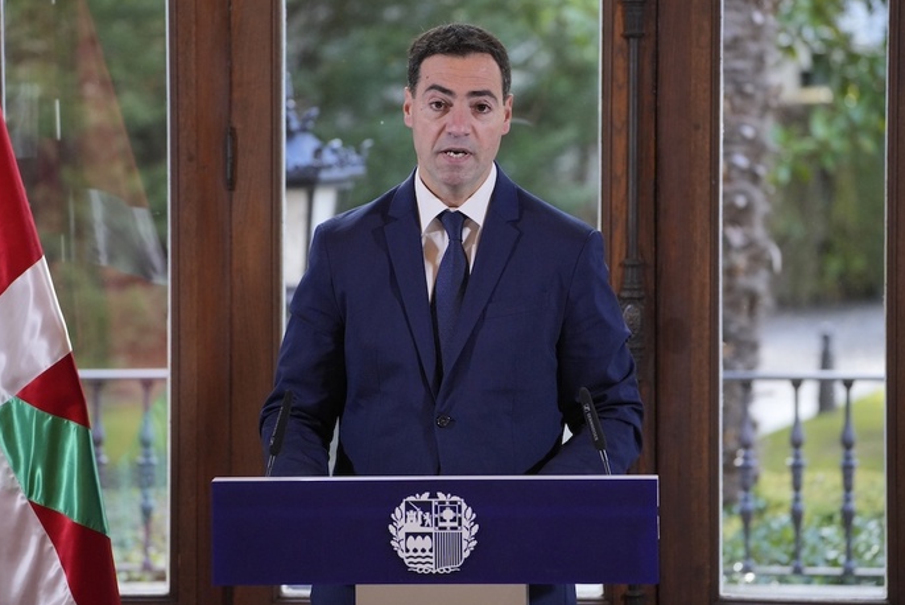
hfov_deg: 12.4
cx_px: 442
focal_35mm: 165
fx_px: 4149
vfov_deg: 8.3
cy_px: 288
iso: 2500
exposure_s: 1/320
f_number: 5
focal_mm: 156
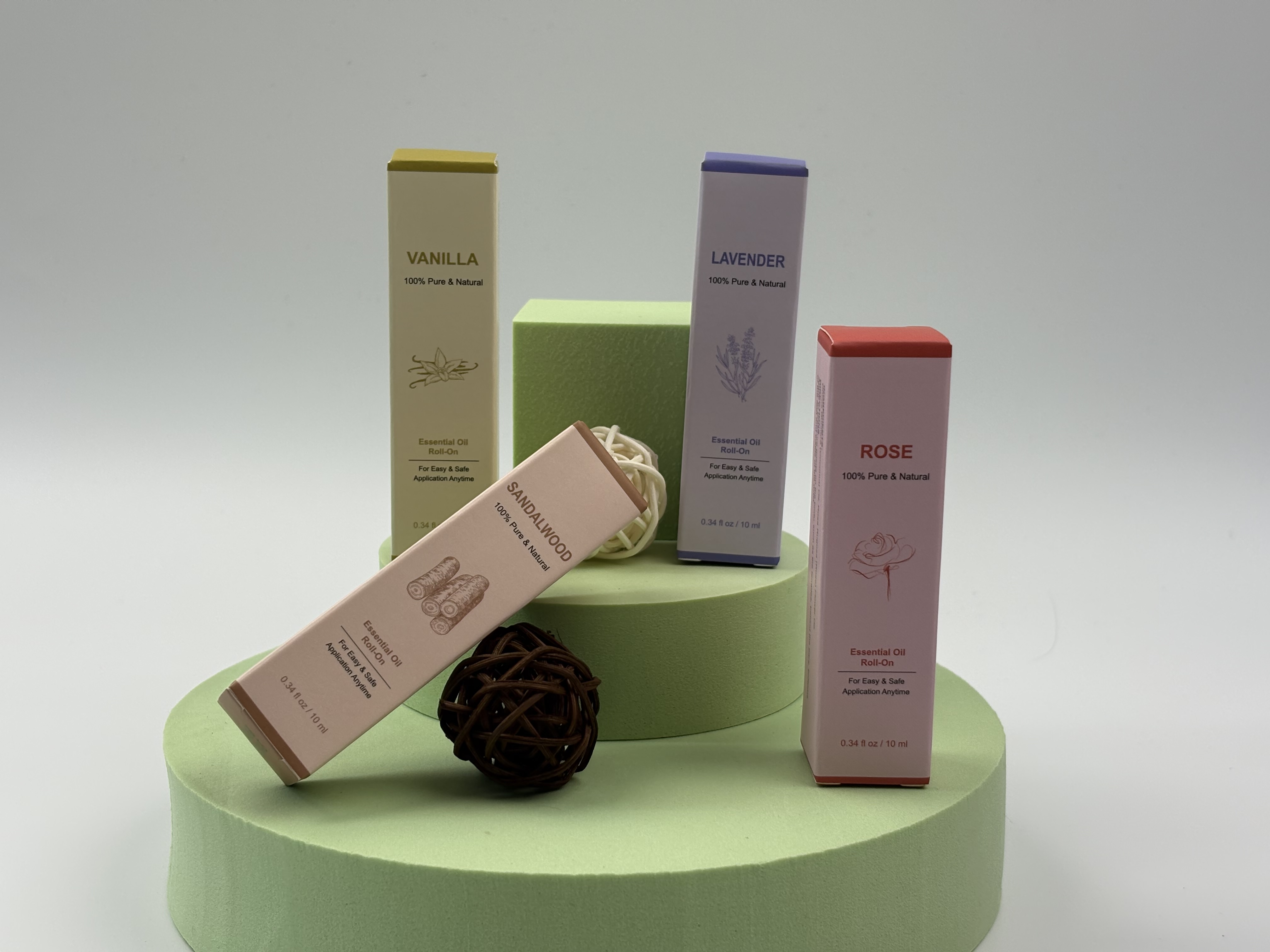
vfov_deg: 28.0
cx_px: 635
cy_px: 476
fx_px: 1908
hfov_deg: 36.8
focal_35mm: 52
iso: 40
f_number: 1.6
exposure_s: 1/334
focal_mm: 5.96
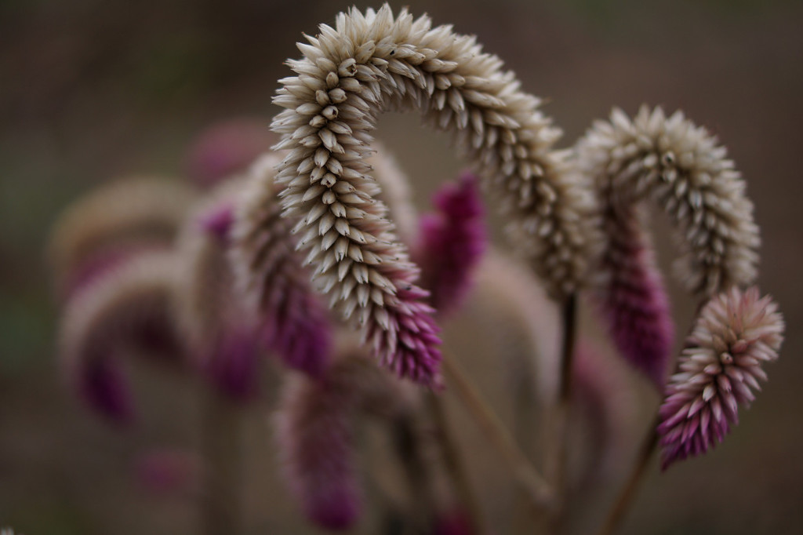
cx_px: 402
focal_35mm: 52
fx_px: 1171
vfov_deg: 25.7
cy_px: 268
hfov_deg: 37.9
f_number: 1.8
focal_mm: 35
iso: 100
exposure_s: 1/1000
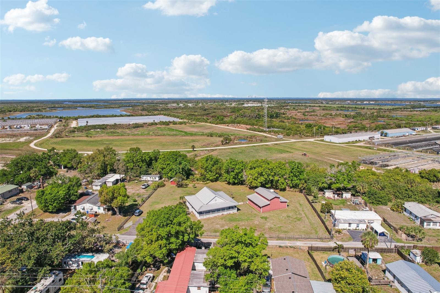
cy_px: 146
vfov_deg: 57.2
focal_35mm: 22
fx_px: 269
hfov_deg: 78.6
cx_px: 220
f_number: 2.8
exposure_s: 1/320
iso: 100
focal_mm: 8.4
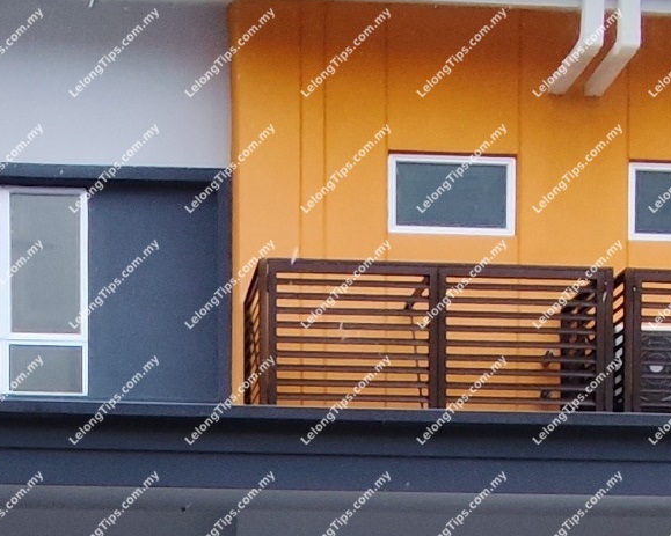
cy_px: 678
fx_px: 1271
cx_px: 272
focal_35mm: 64
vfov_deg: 21.7
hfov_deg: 29.5
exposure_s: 1/997
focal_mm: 1.65
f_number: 2.2
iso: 50
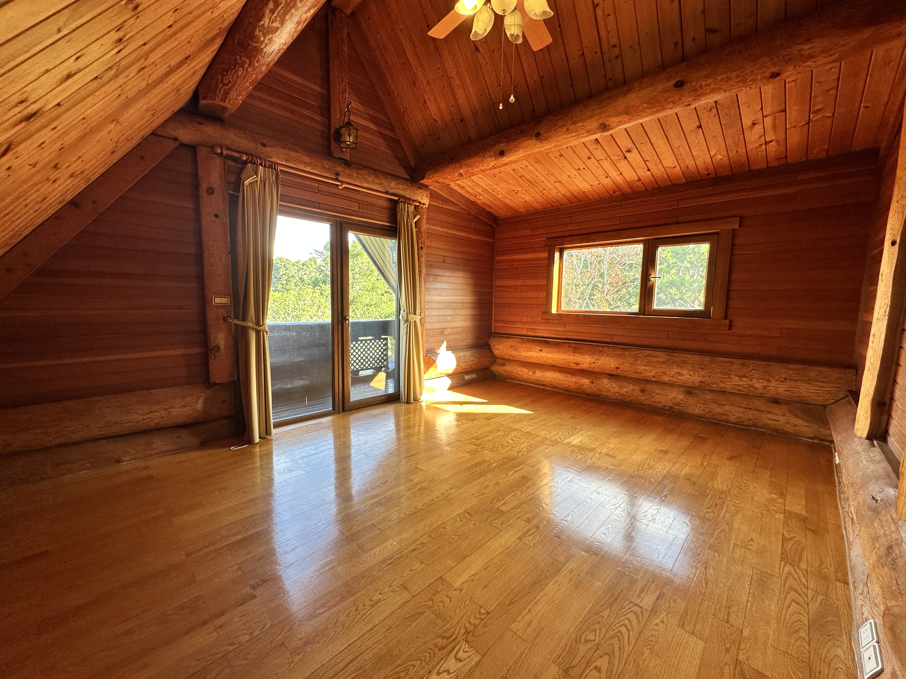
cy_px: 340
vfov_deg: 85.7
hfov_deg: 102.1
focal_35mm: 14
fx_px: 366
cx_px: 453
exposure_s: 1/99
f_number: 2.2
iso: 64
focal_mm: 2.22
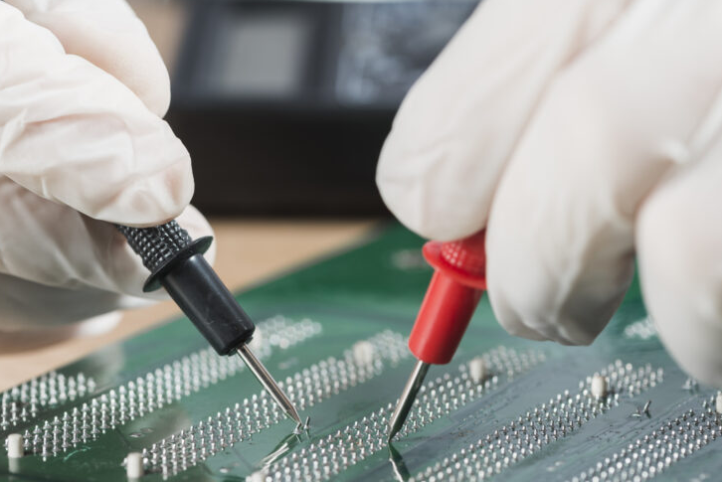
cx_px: 347
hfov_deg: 13.9
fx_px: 2970
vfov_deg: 9.3
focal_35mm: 148
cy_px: 169
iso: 125
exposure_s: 1/160
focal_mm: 105
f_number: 8
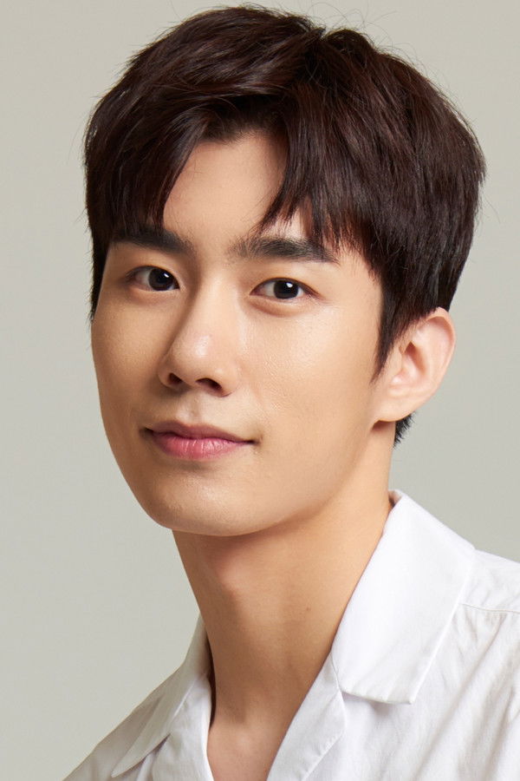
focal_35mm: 62
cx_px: 260
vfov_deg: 32.4
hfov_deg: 21.9
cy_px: 390
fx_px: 1343
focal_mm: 62
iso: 100
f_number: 8
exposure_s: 1/125
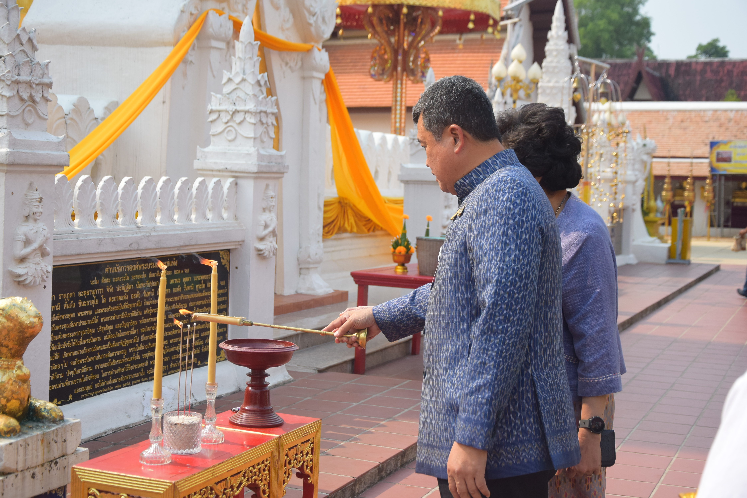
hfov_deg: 35.0
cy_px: 249
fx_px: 1183
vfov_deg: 23.8
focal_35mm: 57
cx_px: 374
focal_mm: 38
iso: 800
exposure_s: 1/2500
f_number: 4.5
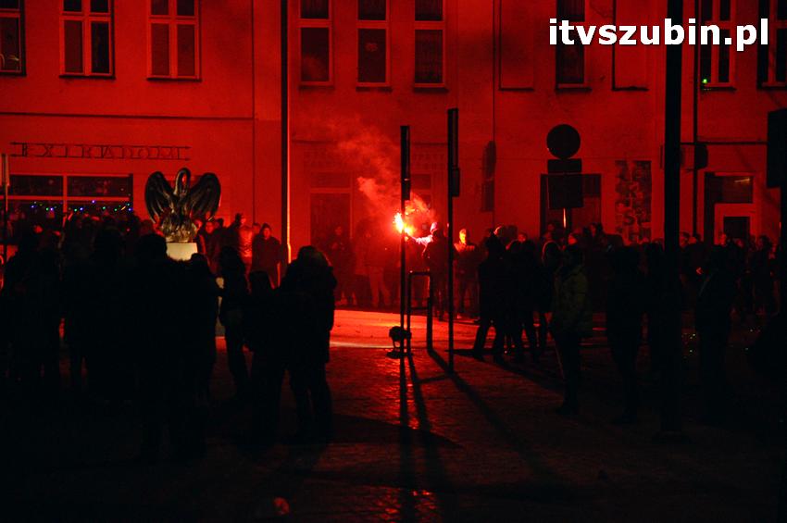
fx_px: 3440
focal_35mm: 158
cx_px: 394
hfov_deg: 13.1
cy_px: 262
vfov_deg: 8.7
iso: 3200
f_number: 5.6
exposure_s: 1/125
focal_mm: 105
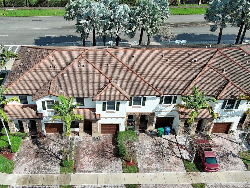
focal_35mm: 39
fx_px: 282
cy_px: 94
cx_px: 97
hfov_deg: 47.5
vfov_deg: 36.8
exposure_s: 1/1282
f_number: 2.8
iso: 101
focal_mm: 10.57
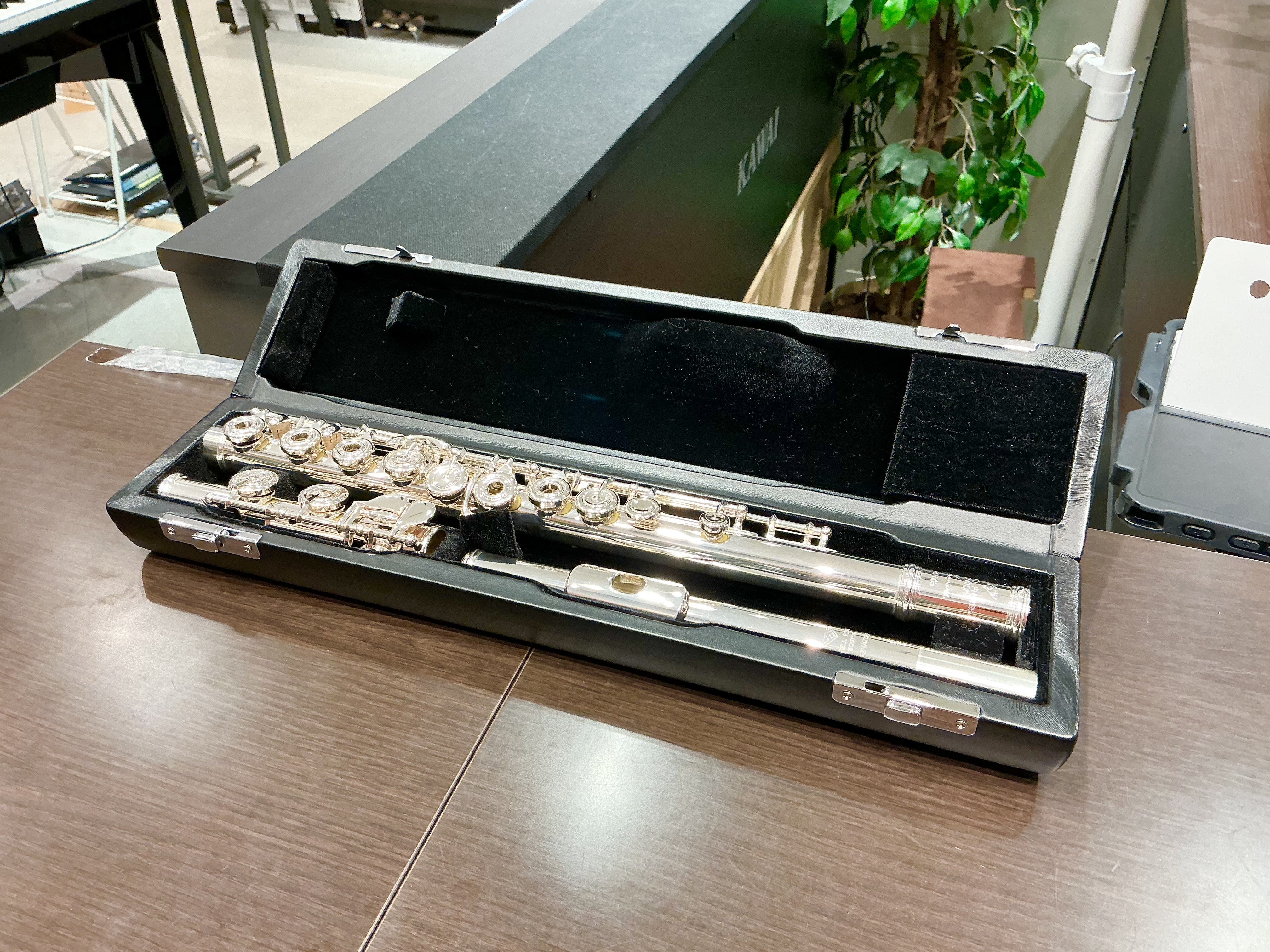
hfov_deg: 61.7
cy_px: 476
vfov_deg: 48.2
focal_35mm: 29
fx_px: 1064
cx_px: 635
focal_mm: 3
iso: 80
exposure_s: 1/60
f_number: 1.8
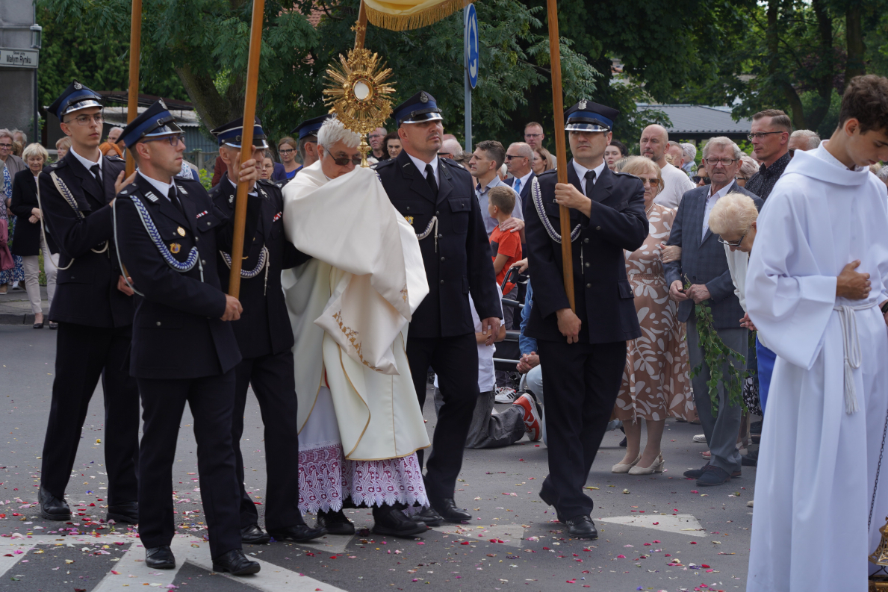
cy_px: 269
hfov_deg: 19.5
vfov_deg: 13.0
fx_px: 2590
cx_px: 471
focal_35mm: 105
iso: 100
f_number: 8
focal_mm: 96
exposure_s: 1/160
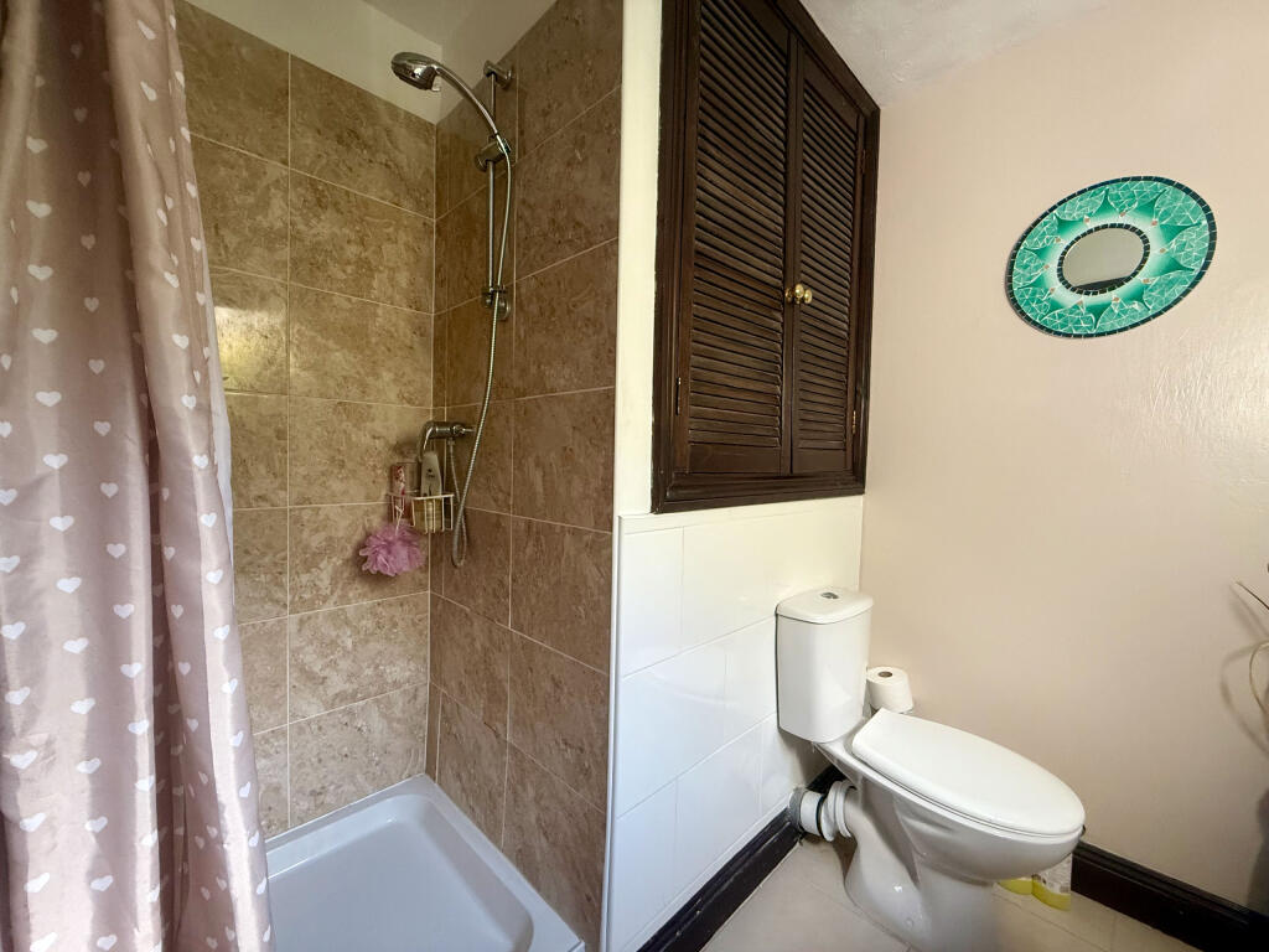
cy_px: 476
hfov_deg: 102.1
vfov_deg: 85.7
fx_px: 513
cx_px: 634
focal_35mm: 14
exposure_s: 1/99
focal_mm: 2.22
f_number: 2.2
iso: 320
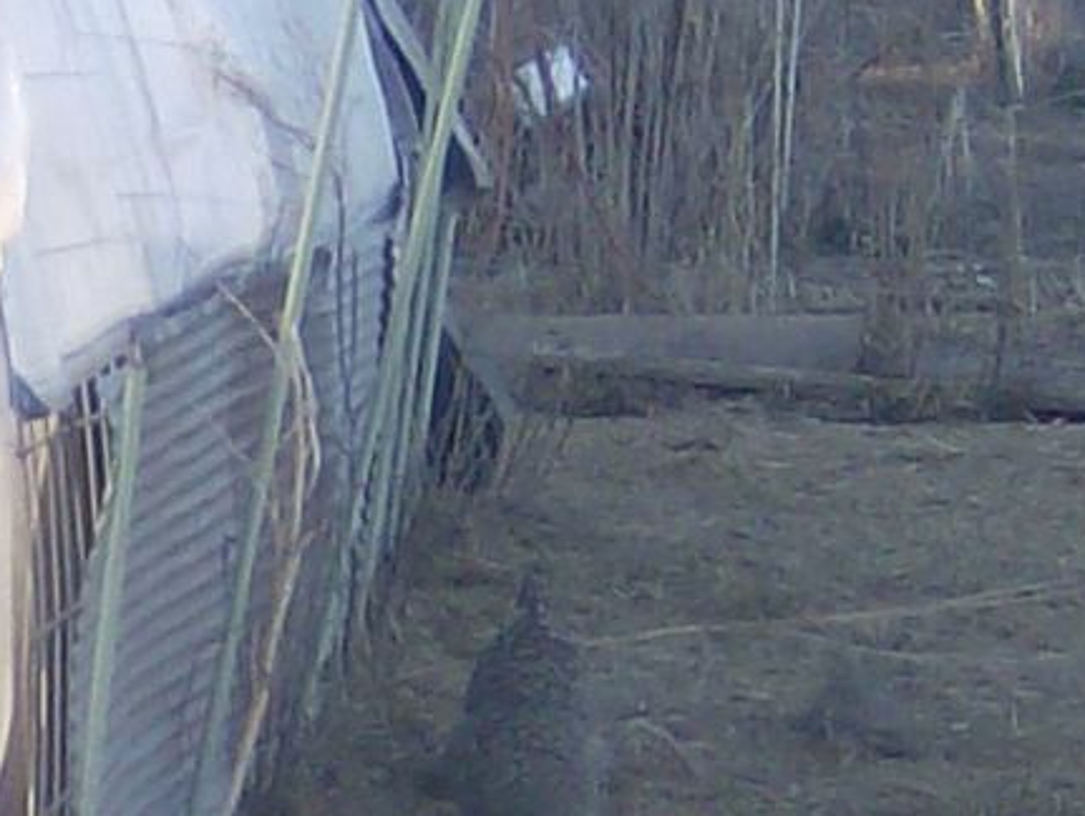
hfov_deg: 7.7
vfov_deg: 5.8
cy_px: 861
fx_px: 7968
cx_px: -292
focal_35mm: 254
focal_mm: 6
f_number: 2.8
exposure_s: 1/366
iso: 100
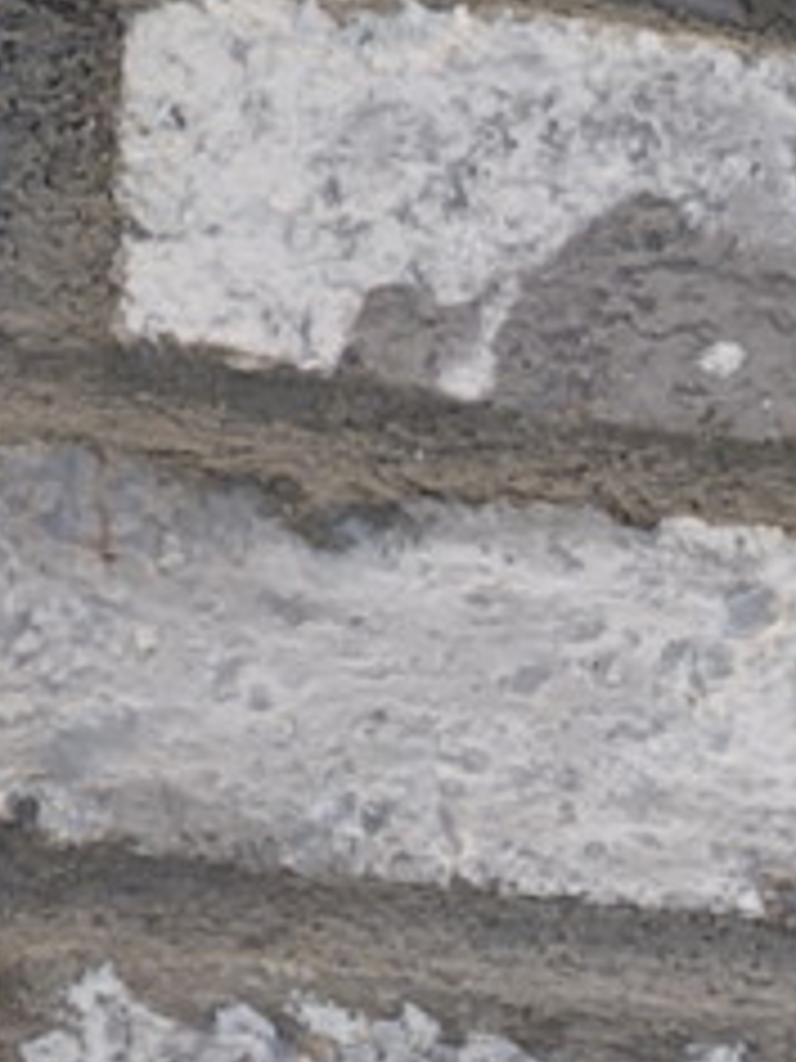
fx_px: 5948
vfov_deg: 9.1
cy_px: 2624
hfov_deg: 5.9
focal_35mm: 194
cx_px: 3670
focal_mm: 8.82
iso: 125
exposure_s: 1/30
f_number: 2.5
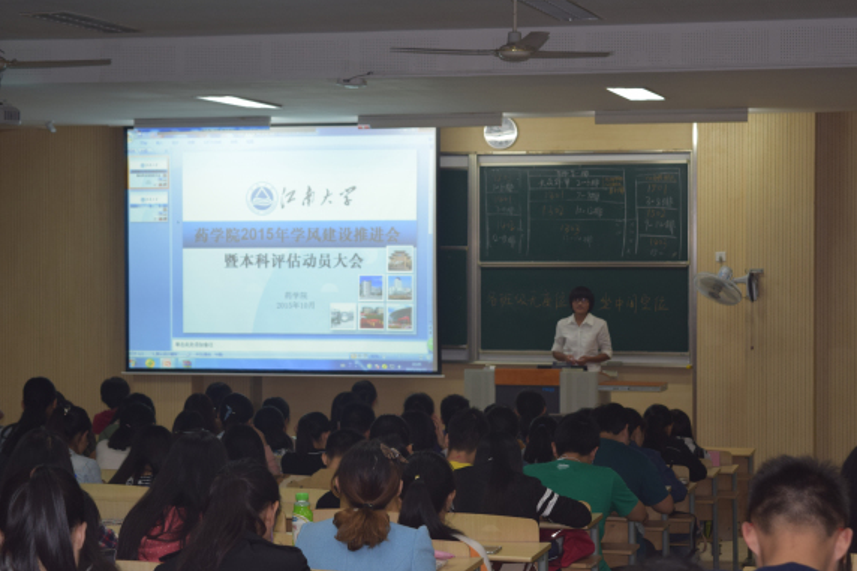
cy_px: 295
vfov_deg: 15.8
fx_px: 2059
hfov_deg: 23.5
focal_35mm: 87
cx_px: 446
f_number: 5.6
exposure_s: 1/30
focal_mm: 55
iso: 400
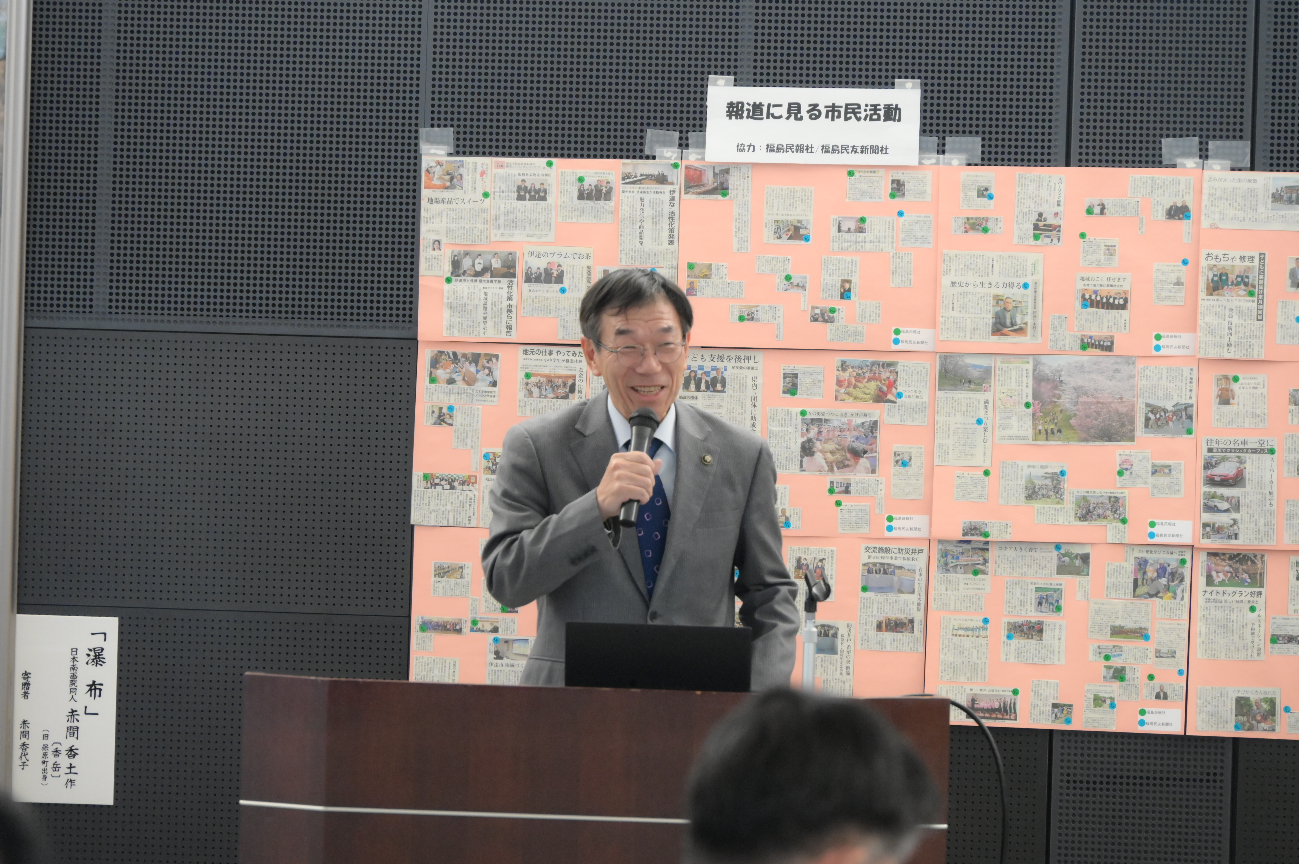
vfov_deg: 6.9
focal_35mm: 200
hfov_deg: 10.3
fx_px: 7212
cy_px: 432
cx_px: 650
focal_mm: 200
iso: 9000
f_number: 8
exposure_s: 1/200
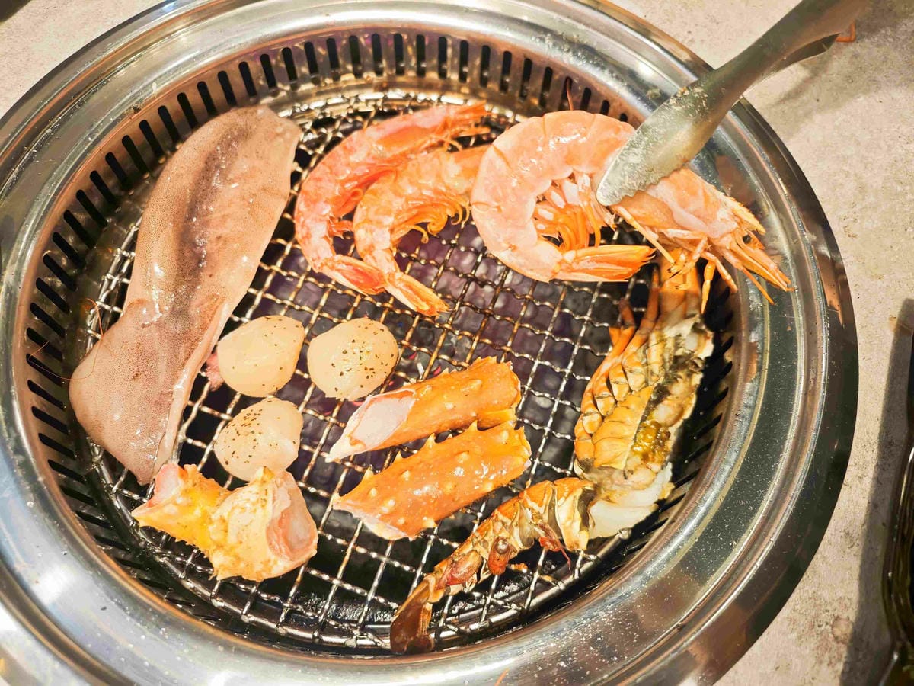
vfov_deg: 58.9
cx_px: 457
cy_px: 343
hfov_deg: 73.9
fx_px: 607
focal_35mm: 23
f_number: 2
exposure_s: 1/180
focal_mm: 8.72
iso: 800
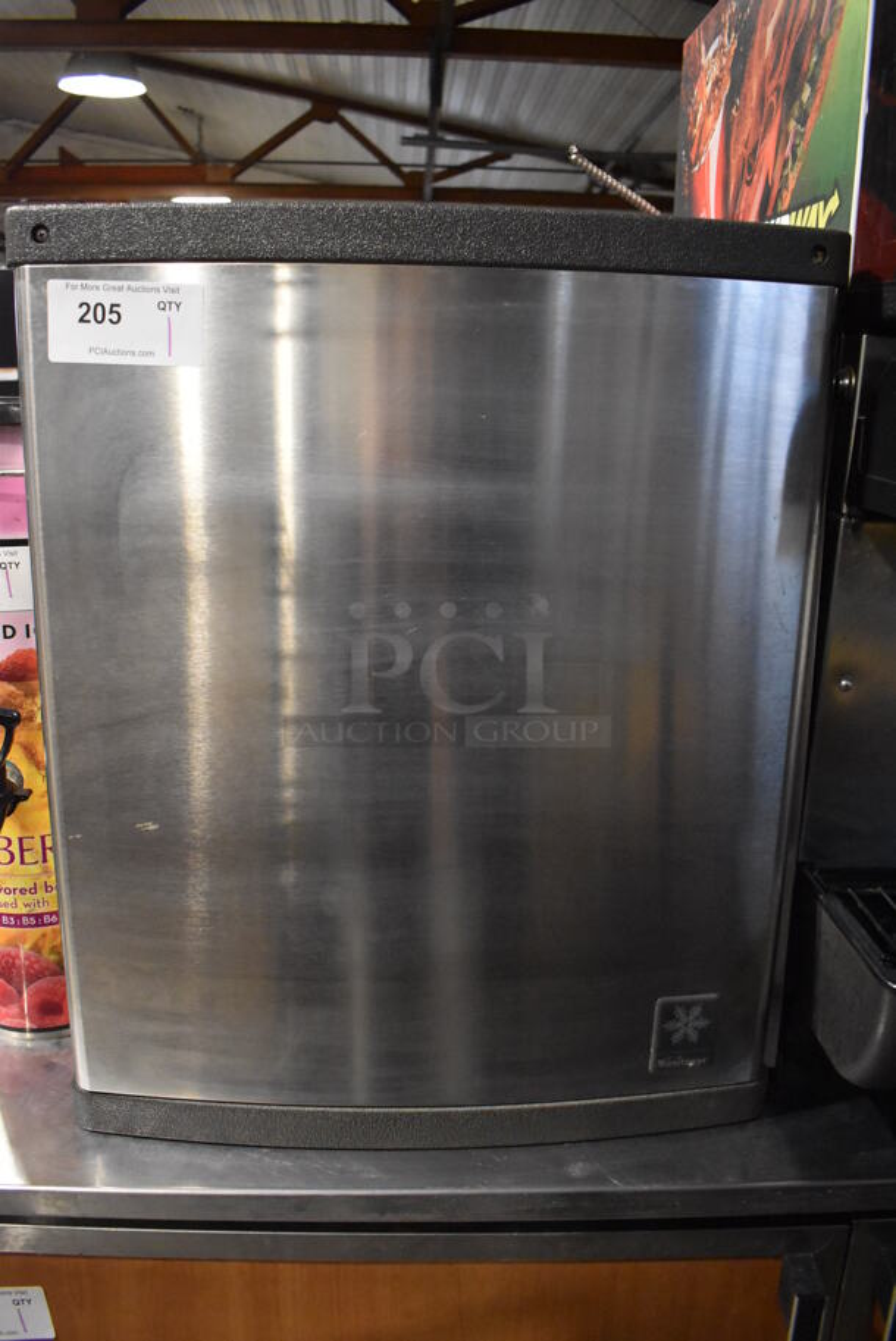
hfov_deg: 48.0
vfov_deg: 67.3
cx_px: 448
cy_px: 670
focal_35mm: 27
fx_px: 1006
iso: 5600
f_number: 3.5
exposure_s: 1/125
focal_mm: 18
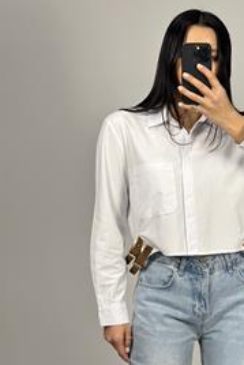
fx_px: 782
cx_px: 209
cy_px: 212
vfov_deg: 26.3
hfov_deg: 17.5
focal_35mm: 77
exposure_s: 1/100
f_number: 1.78
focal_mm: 6.86
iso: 64
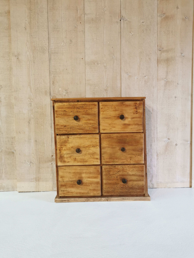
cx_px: 97
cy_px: 129
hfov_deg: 51.4
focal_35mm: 27
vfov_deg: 65.3
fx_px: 202
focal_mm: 5.58
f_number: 1.8
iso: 160
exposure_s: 1/50
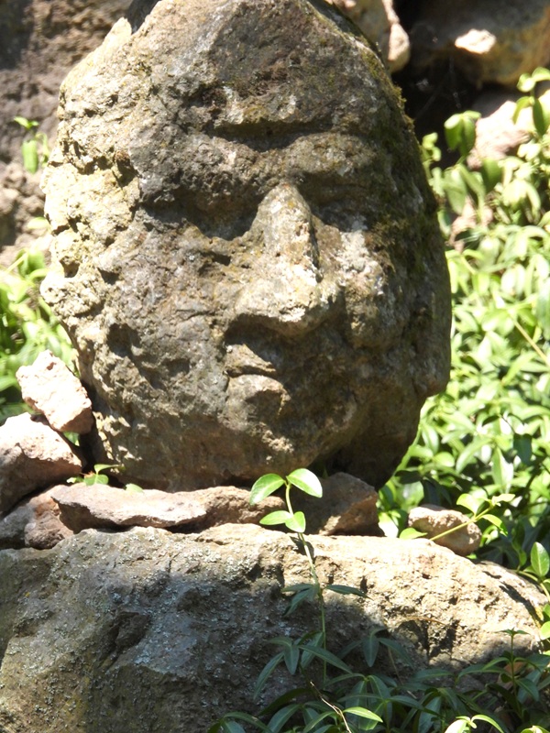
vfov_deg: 2.3
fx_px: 18007
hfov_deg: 1.7
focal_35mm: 850
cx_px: 275
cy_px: 366
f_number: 5.6
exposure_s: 1/500
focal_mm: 152
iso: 400
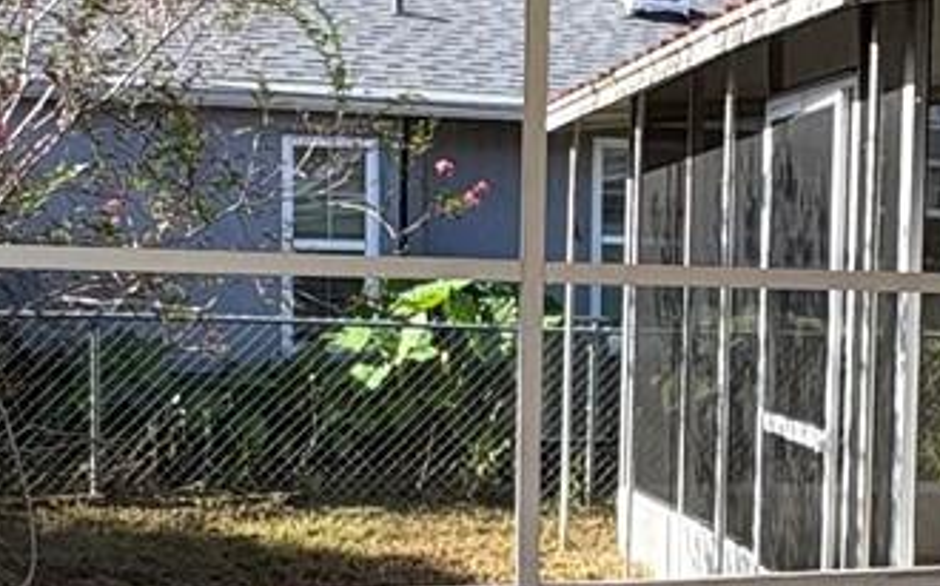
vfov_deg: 18.0
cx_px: 843
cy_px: 430
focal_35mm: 72
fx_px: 1844
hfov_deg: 27.6
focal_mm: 2.22
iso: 40
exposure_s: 1/362
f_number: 2.2
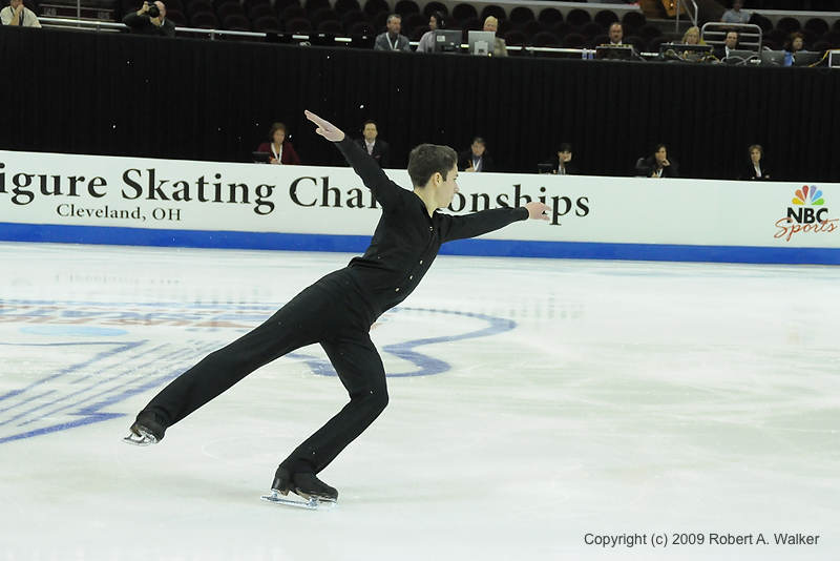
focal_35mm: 82
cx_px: 420
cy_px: 280
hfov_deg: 24.6
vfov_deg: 16.6
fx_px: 1926
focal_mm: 55
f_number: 5.6
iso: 3200
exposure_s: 1/640
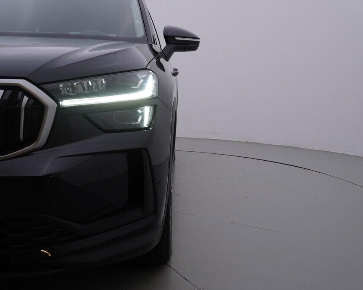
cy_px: 146
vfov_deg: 36.5
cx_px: 184
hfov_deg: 44.8
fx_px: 440
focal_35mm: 41
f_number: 5
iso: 125
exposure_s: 1/125
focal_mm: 24
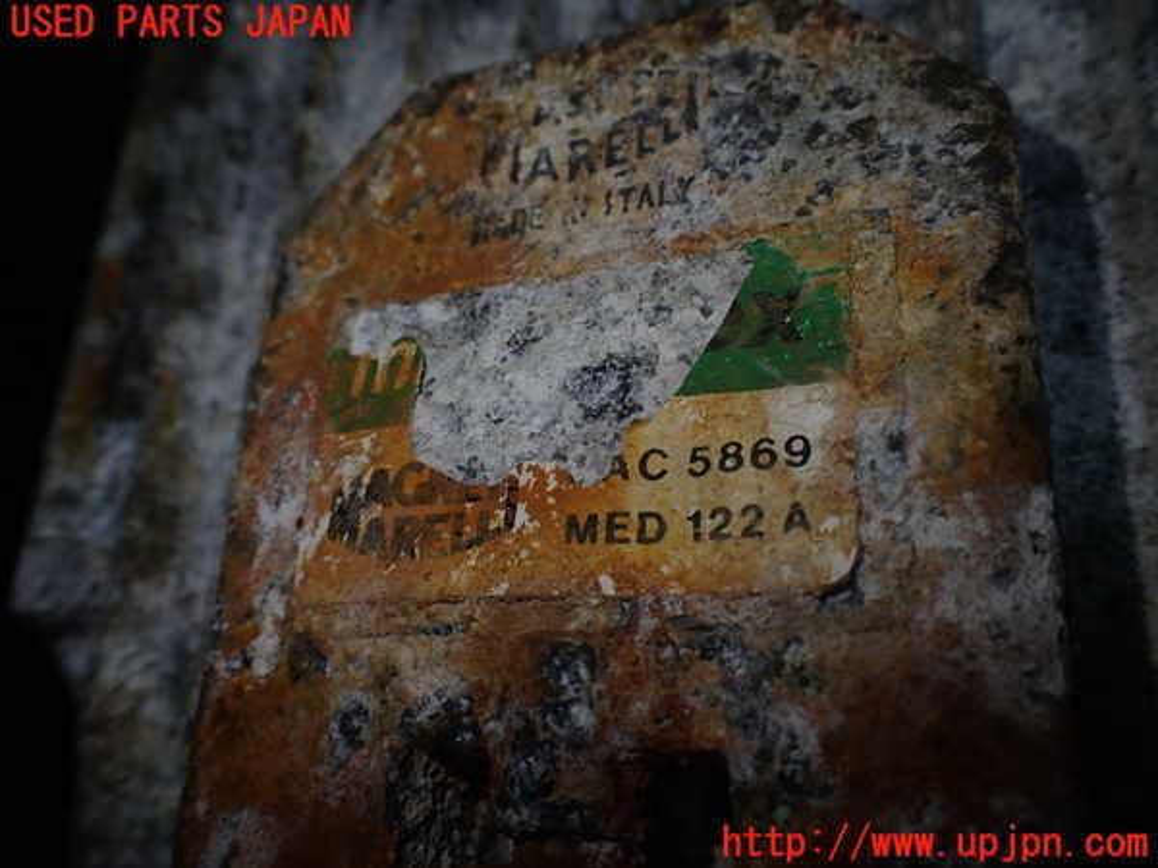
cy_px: 434
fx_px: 1004
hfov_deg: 60.0
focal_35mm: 30
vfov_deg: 46.8
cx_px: 579
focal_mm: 5.4
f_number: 3.2
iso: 100
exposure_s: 1/200
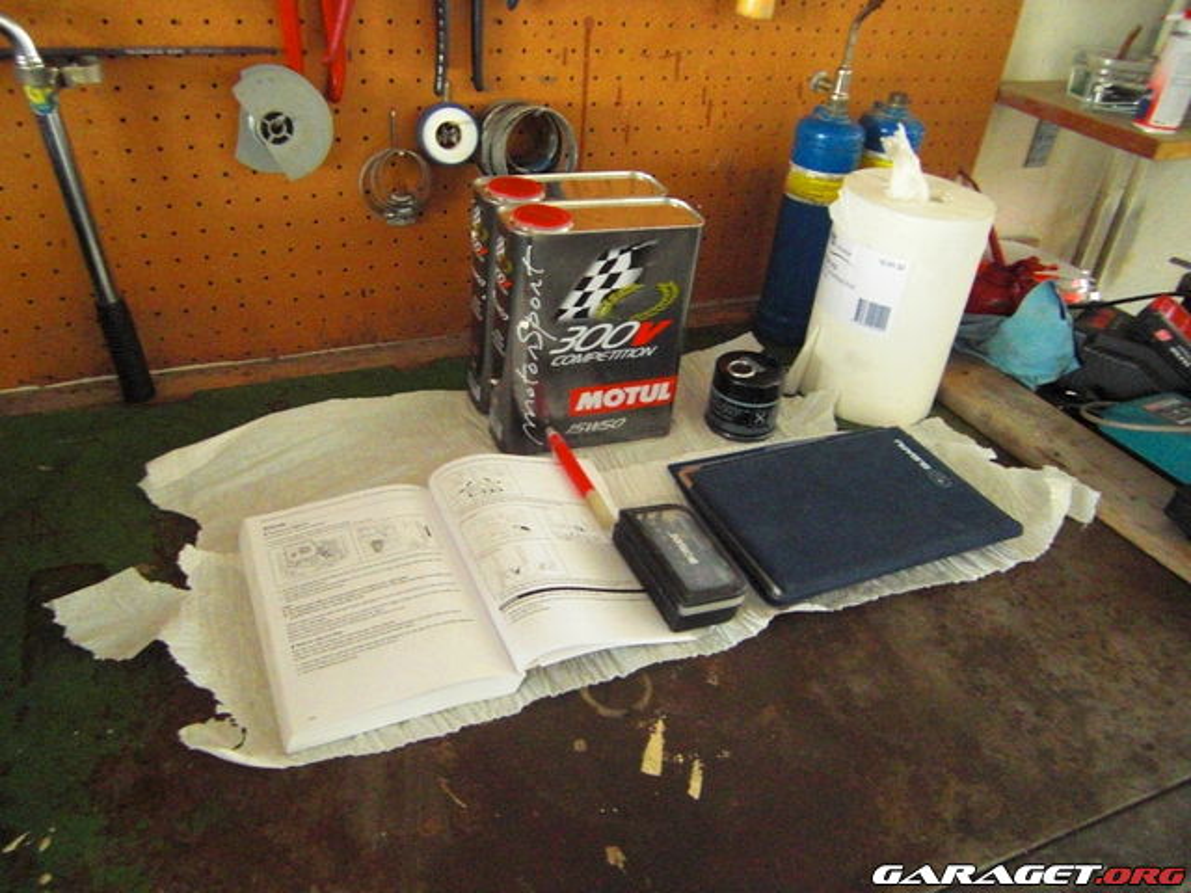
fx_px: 963
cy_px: 446
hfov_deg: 63.4
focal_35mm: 28
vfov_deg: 49.7
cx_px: 596
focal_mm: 4.9
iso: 800
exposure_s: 1/8
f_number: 2.6
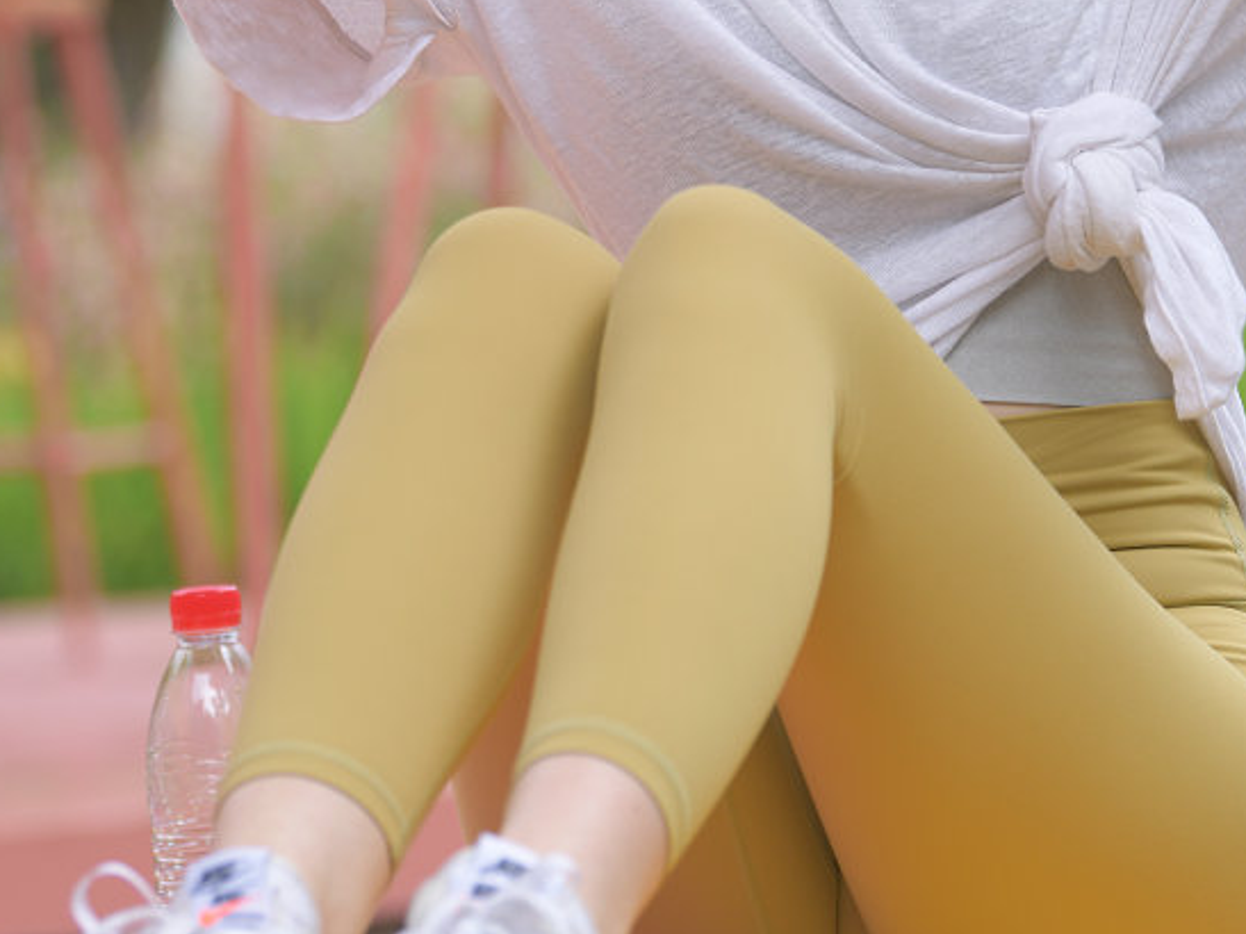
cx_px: 847
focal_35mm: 285
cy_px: -132
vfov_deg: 5.2
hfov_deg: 6.9
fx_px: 10256
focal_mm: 120
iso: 280
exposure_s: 1/1000
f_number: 3.5
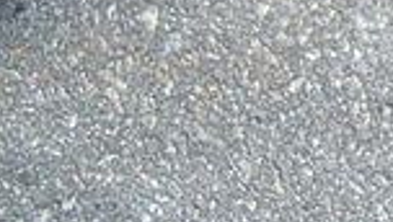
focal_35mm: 174
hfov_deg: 11.1
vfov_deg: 6.8
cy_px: -204
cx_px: 825
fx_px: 1816
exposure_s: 1/60
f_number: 2.6
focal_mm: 5.8
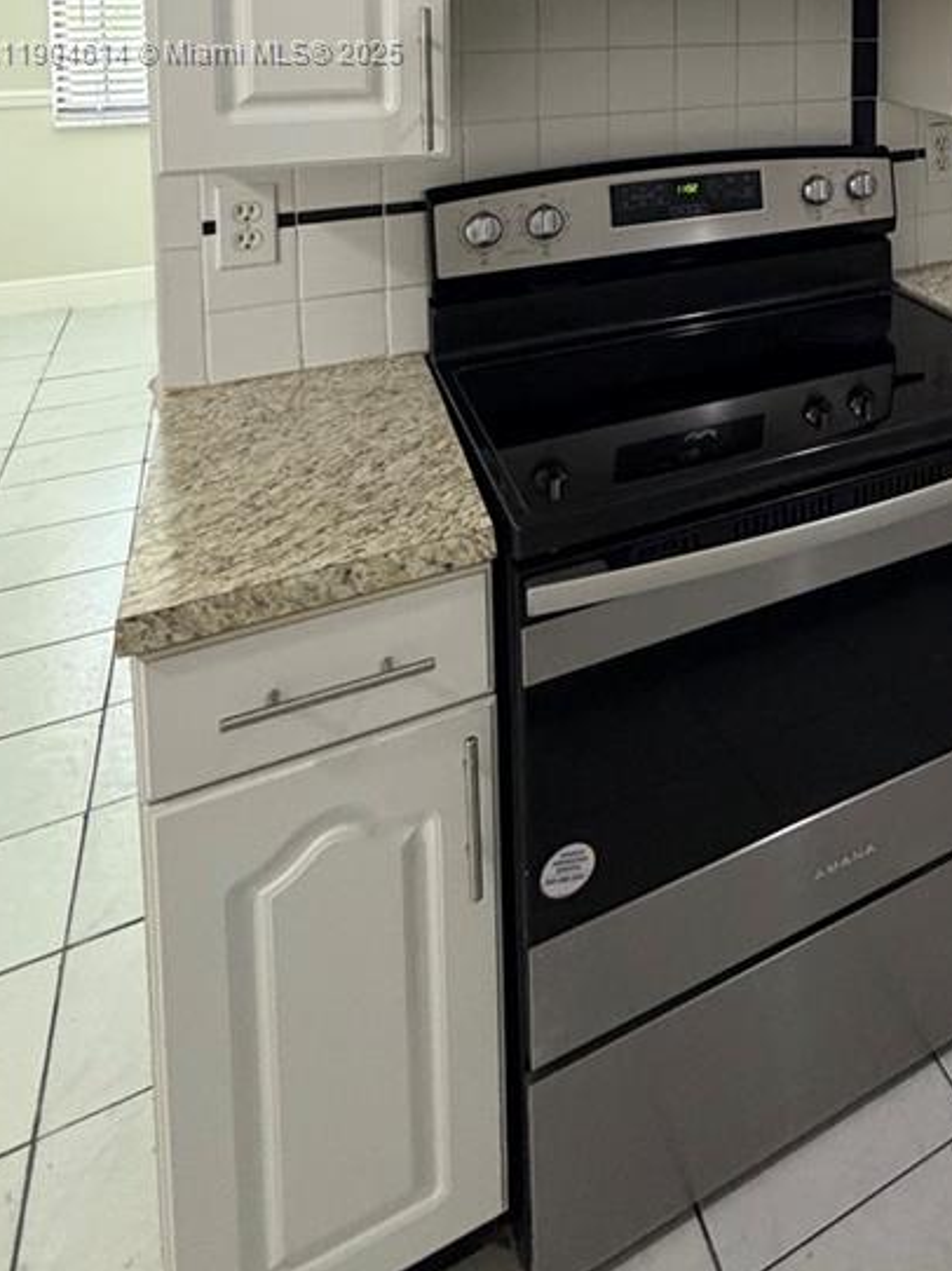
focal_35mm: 31
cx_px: 1027
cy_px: 54
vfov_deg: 49.6
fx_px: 1138
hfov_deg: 38.3
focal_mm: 2.22
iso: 400
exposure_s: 1/60
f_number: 2.2
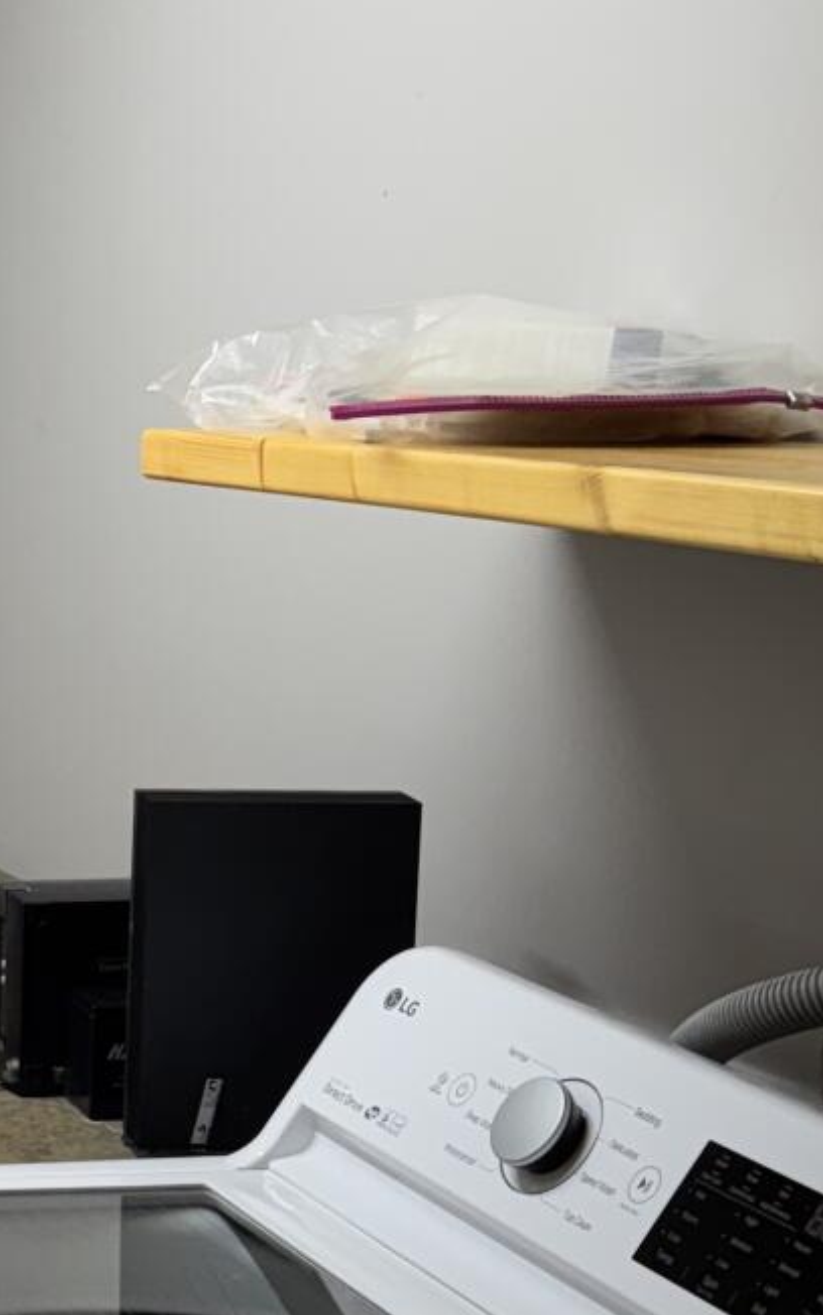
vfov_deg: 26.5
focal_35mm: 78
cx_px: -496
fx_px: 2797
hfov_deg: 15.2
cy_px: 605
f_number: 1.78
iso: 125
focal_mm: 6.76
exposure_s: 1/120
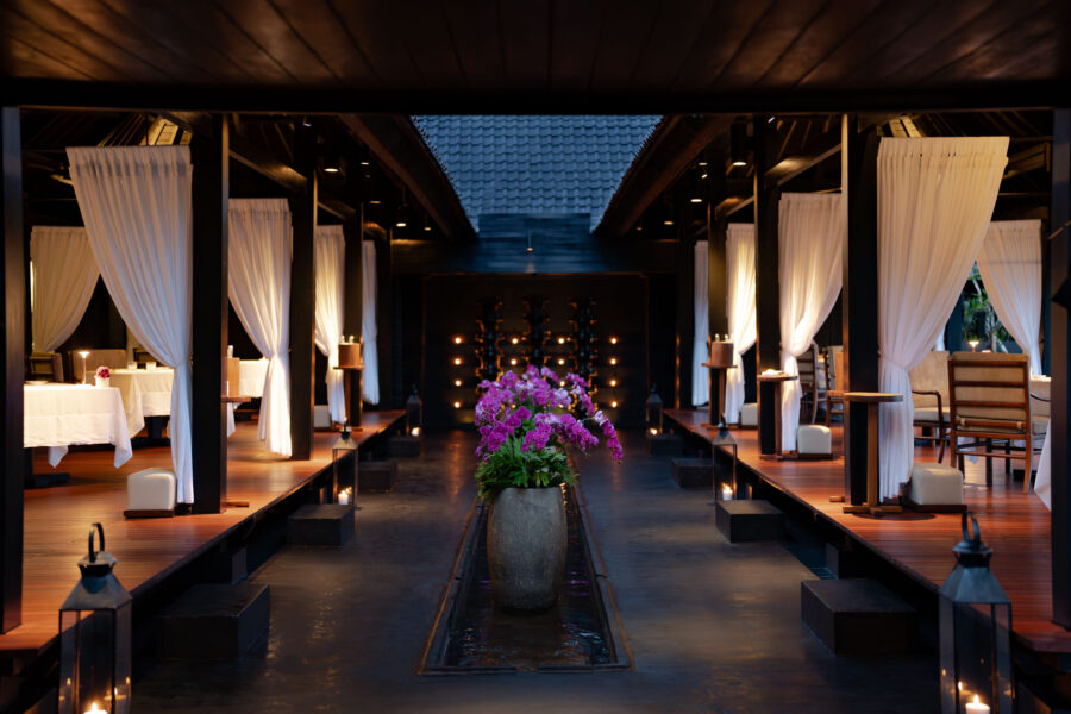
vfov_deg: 27.0
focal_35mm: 50
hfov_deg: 39.6
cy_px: 357
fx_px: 1487
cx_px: 536
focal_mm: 50
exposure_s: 1/50
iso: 1000
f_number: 1.4
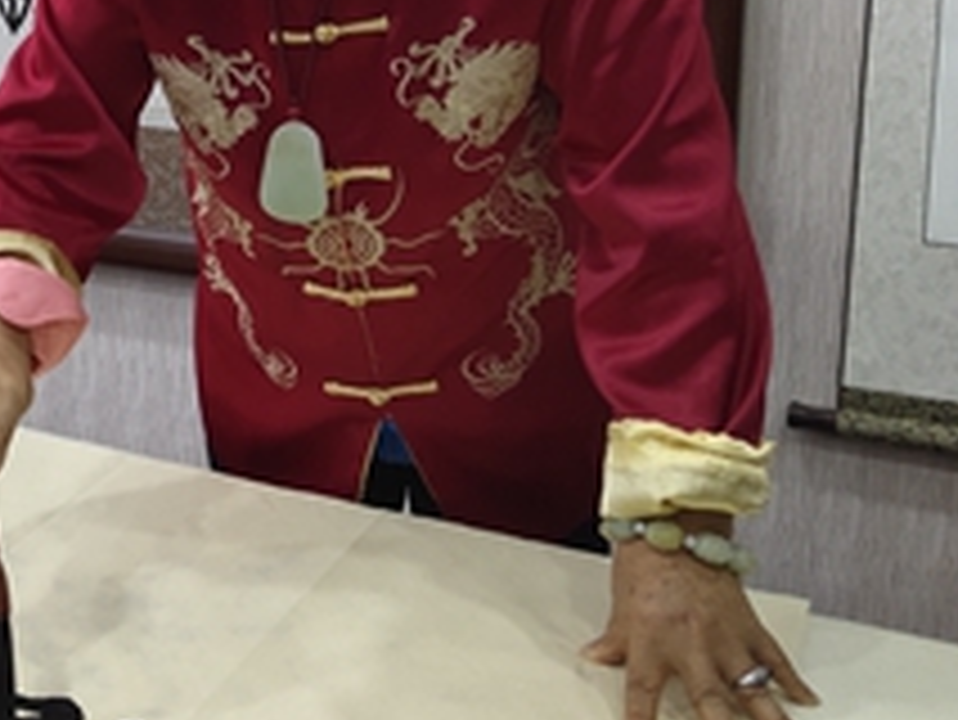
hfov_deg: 26.4
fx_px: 1883
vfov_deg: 21.3
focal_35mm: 68
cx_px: -90
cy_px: 124
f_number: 1.8
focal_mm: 4.27
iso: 288
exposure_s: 1/100
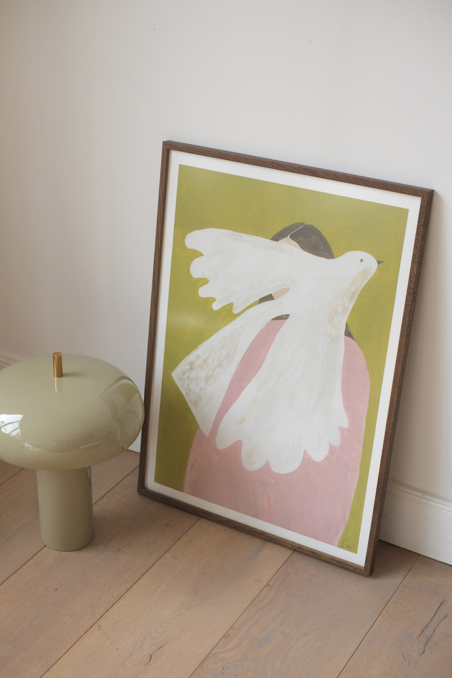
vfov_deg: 37.5
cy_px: 339
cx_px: 226
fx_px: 998
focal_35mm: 53
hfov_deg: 25.5
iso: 125
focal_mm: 35
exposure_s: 1/100
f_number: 2.5
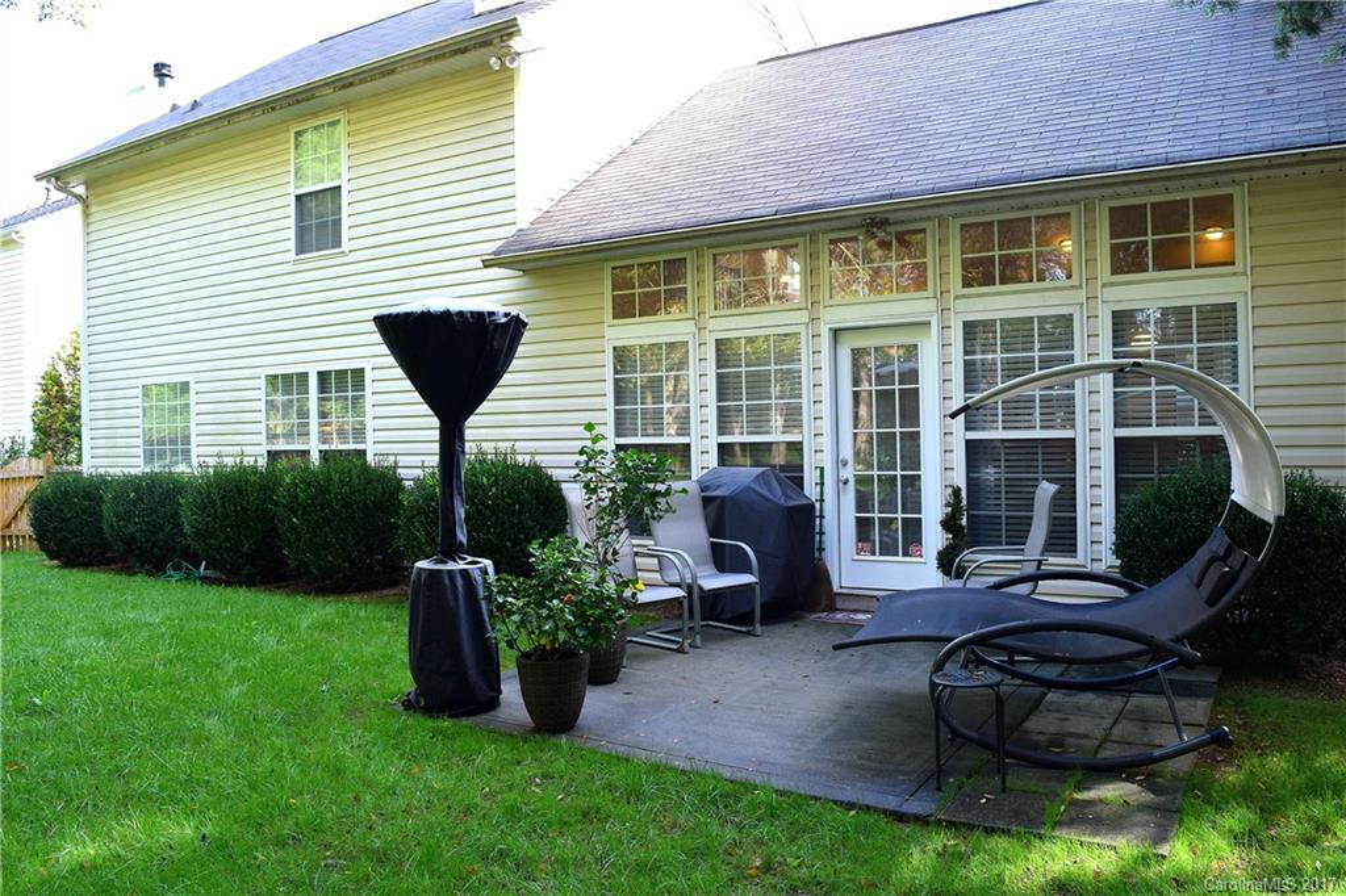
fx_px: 1009
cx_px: 673
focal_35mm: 27
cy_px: 448
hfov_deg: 67.4
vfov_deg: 47.9
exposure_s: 1/160
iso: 400
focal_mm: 18
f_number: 6.3
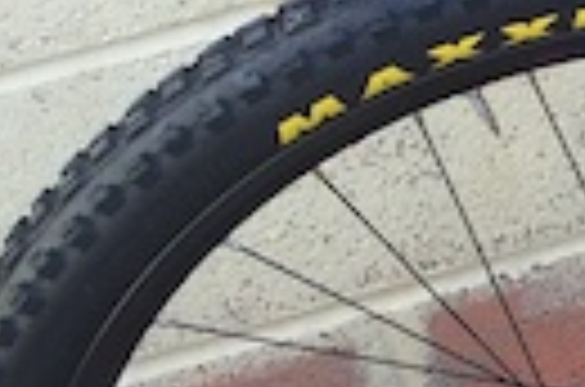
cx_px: 1530
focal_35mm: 186
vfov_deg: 7.3
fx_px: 3015
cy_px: -117
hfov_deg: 9.5
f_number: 2.2
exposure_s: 1/162
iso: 32
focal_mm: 4.15
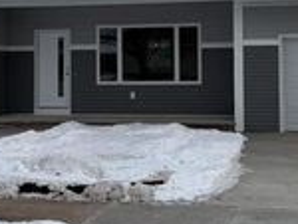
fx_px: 690
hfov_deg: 24.4
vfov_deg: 18.3
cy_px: 51
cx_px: 149
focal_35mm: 80
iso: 80
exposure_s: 1/6173
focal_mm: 6.76
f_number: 1.78
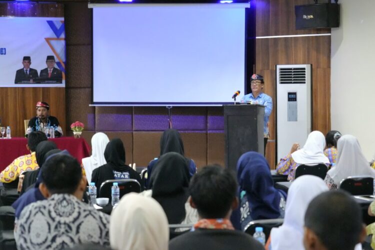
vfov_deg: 18.7
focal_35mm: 73
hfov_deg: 27.7
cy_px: 125
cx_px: 188
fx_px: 760
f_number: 5.6
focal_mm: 73
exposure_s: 1/100
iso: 12800
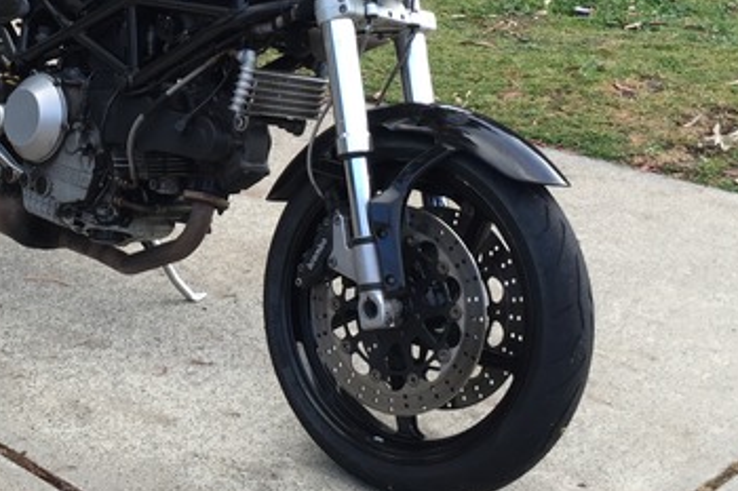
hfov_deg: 28.7
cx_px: 158
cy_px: 21
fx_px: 1414
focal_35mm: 69
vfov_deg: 19.3
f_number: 2.2
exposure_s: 1/100
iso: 32
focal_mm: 4.15
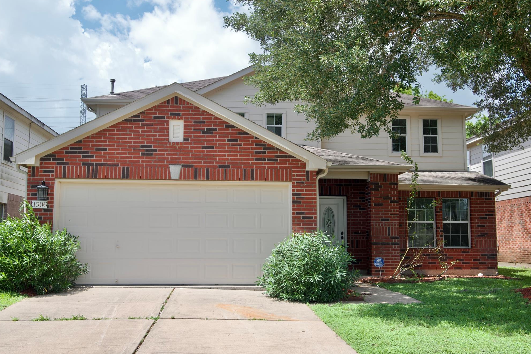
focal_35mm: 37
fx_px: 546
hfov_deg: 51.9
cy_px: 179
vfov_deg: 35.9
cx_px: 265
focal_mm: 36
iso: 200
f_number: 13
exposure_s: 1/200
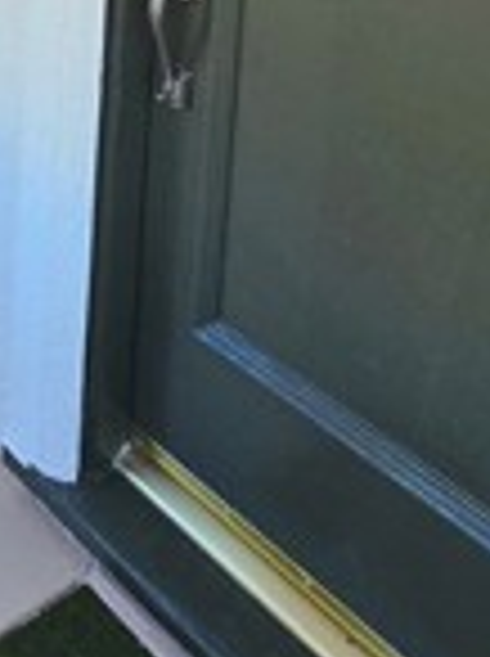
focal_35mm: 57
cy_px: -230
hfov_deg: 23.6
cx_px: -81
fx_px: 1079
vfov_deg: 27.4
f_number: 2.2
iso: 50
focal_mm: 2.2
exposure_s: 1/500
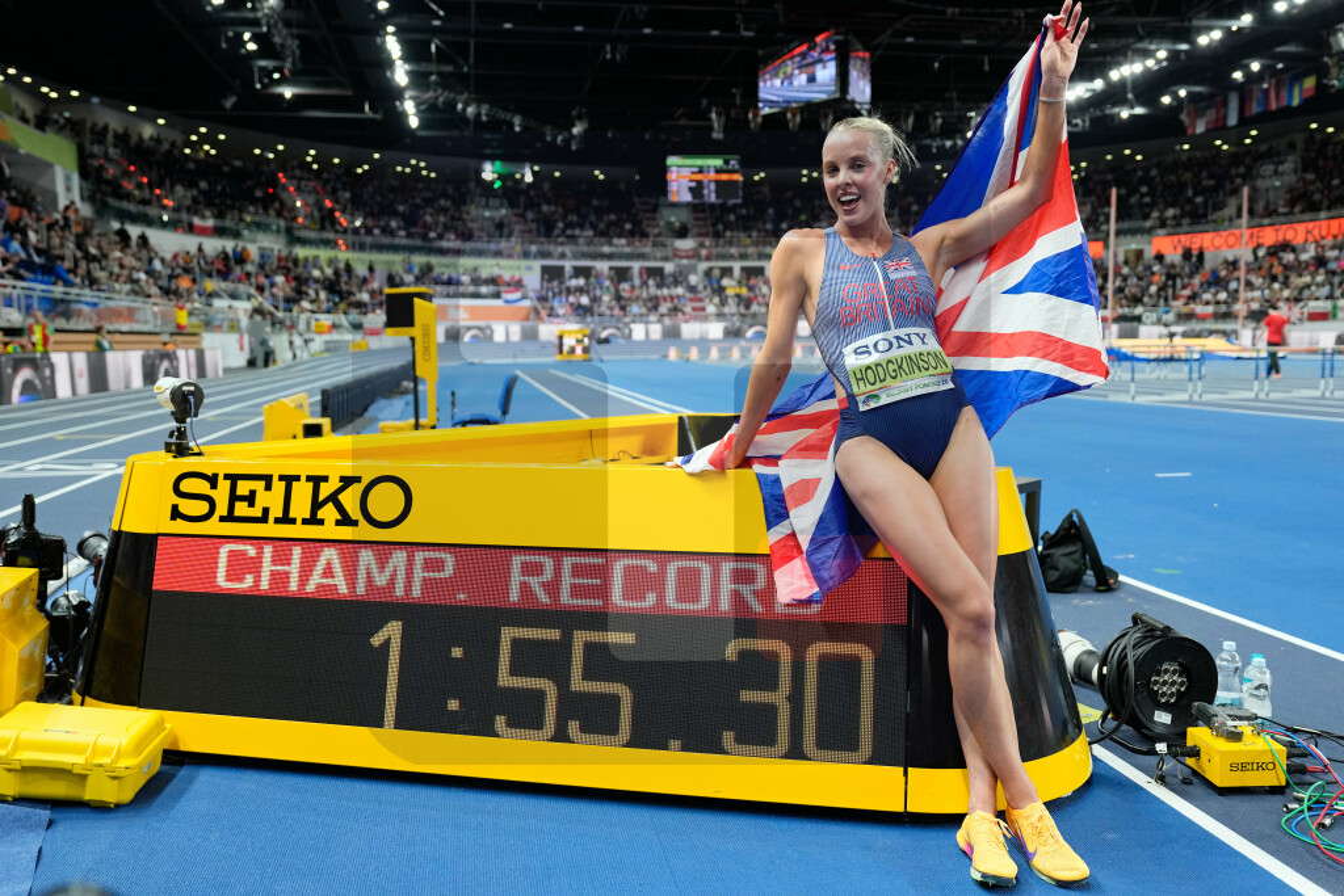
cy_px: 448
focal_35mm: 31
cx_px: 672
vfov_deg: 42.3
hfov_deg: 60.3
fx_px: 1157
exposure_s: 1/1250
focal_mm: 31
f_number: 2.8
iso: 2500
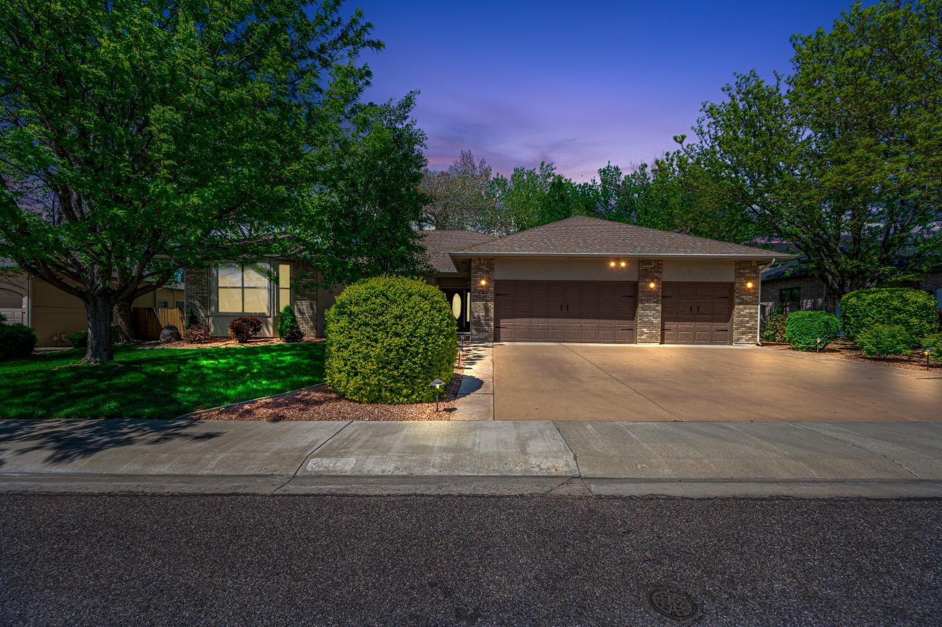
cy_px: 314
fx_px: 366
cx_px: 471
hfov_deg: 104.3
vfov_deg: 81.1
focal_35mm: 14
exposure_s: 1/1000
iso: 320
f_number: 8
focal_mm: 14
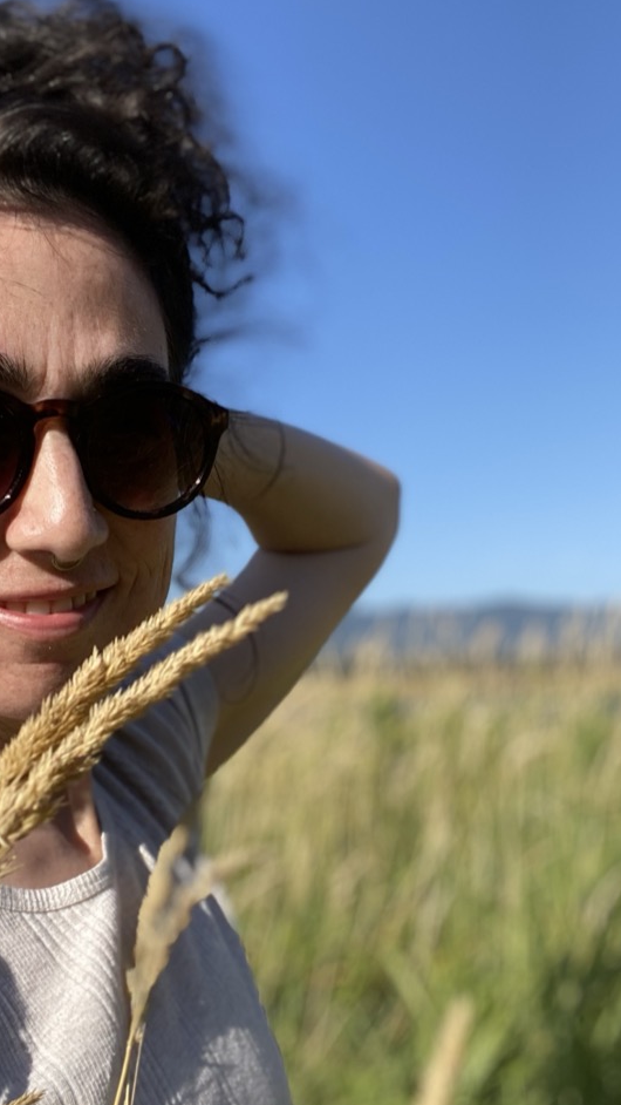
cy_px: 603
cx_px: 192
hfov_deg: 31.7
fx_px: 1083
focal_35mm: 37
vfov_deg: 53.9
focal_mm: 2.71
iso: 25
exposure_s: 1/871
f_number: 2.2
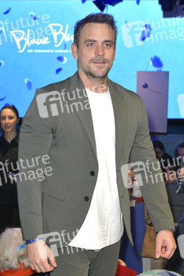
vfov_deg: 37.5
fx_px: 407
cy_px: 137
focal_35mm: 53
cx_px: 93
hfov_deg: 25.5
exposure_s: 1/200
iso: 2000
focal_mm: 52
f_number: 6.3
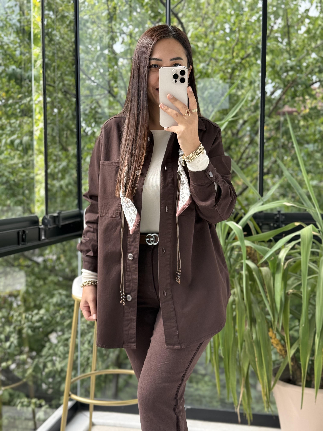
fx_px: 597
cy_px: 216
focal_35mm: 48
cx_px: 162
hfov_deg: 30.3
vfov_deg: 39.7
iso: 64
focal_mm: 6.76
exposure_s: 1/363
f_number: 1.78
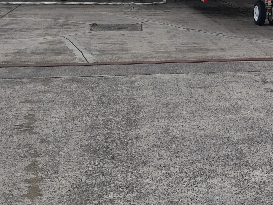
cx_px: 211
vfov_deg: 19.3
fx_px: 568
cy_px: -42
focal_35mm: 72
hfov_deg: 26.6
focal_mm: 4
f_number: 1.8
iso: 25
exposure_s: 1/203
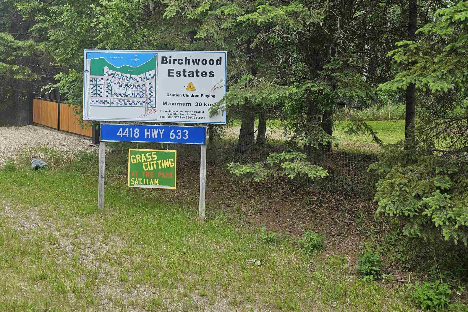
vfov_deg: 37.9
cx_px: 145
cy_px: 78
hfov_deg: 54.3
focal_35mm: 34
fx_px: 442
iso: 10
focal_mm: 6.3
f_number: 1.7
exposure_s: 1/208
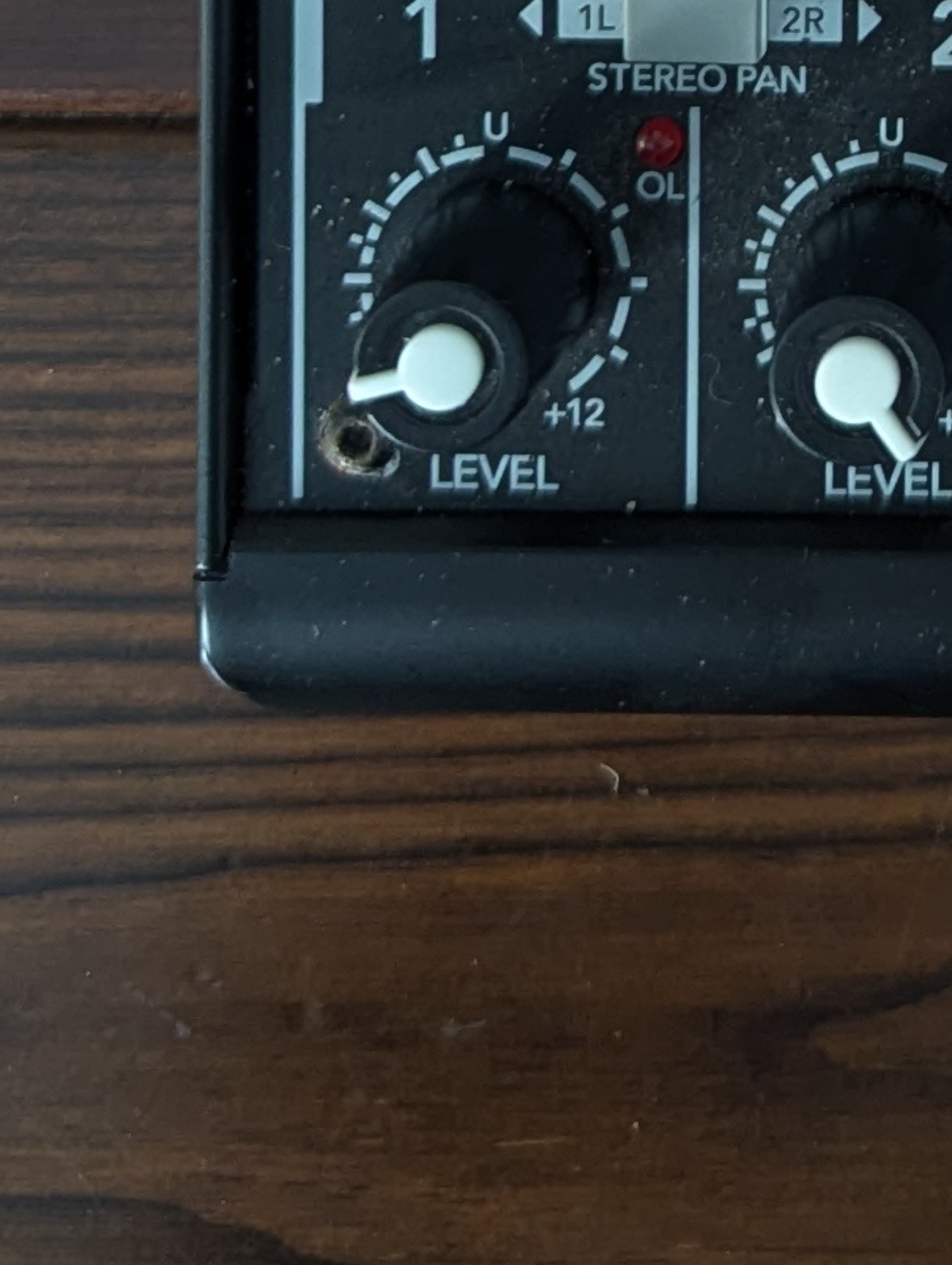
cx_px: 1330
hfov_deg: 13.8
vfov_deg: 16.2
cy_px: -1001
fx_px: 3730
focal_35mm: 102
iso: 617
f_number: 1.85
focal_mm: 6.81
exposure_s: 1/60
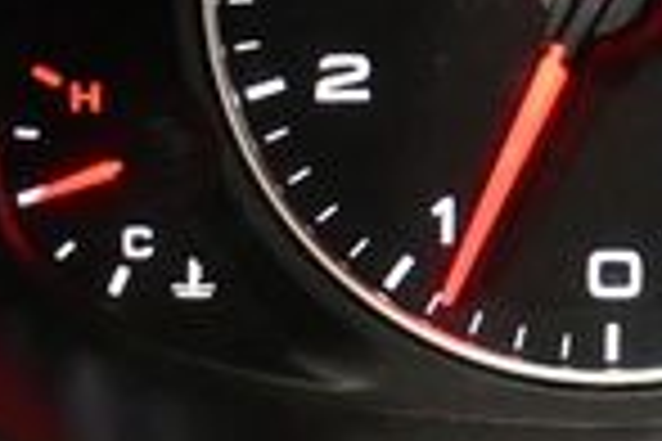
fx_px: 2887
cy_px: 2
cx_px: 1315
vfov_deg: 8.7
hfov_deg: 11.7
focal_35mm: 157
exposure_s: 1/60
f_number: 3.5
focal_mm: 18
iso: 4000
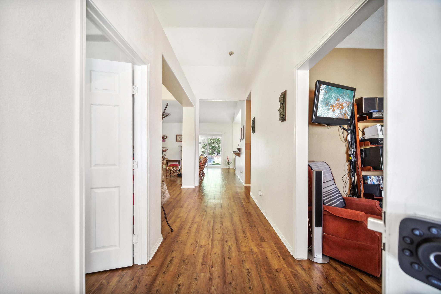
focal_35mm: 14
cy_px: 147
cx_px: 220
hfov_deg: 104.3
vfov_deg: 81.2
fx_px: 171
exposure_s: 1/25
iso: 800
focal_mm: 9
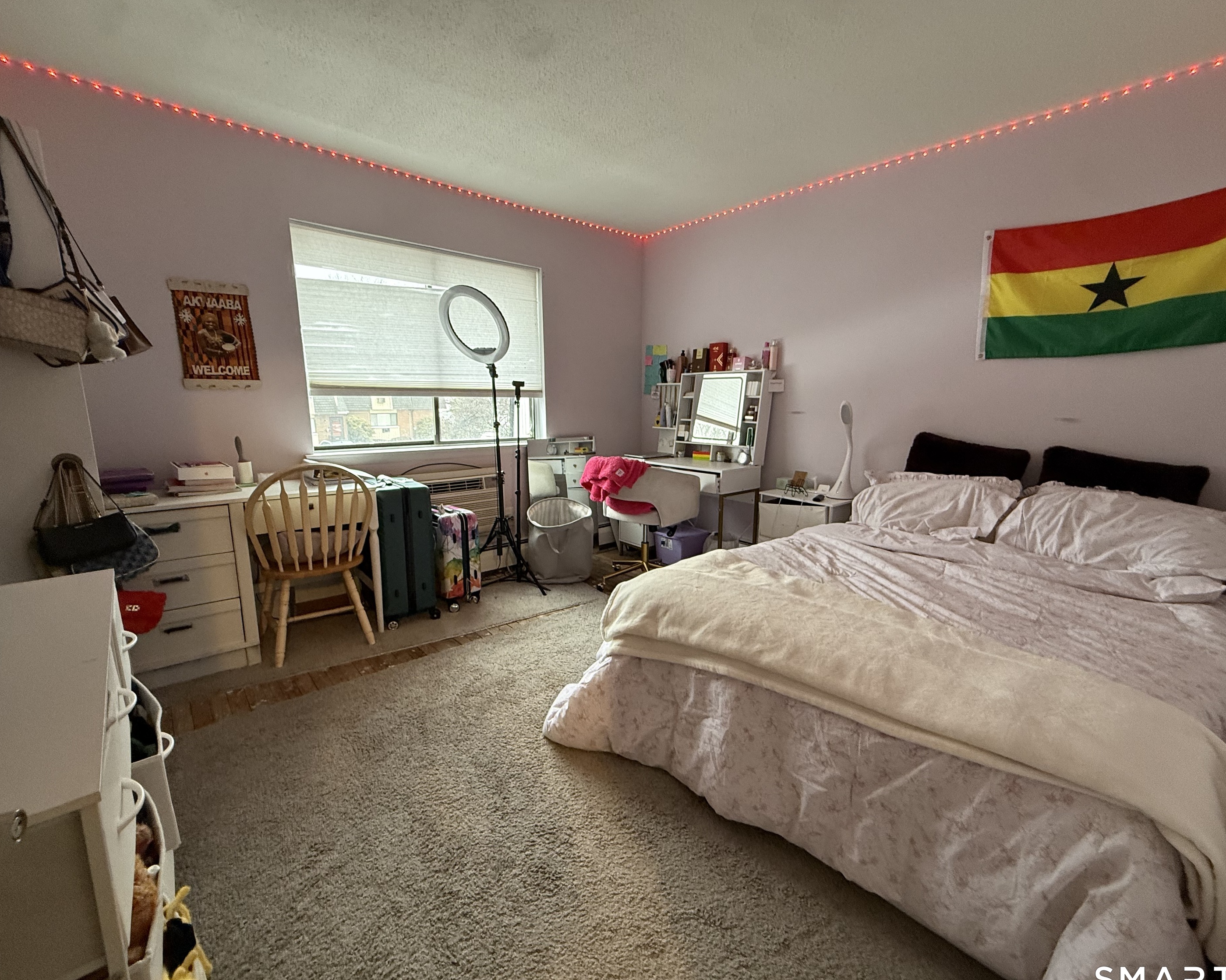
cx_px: 622
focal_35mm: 15
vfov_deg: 84.0
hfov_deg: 96.8
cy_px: 498
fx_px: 544
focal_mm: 2.22
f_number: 2.2
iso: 250
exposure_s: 1/60
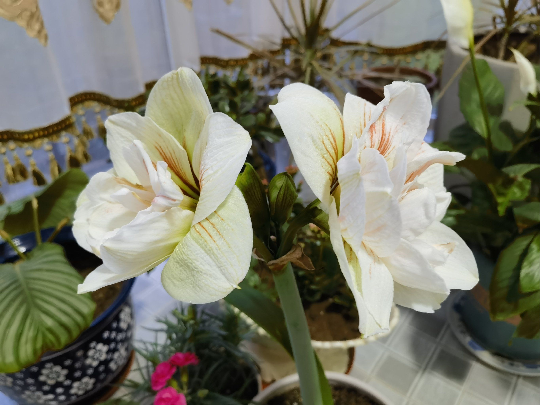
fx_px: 421
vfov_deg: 51.4
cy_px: 202
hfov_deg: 65.3
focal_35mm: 27
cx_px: 270
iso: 320
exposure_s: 1/33.3
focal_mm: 6.67
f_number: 1.9
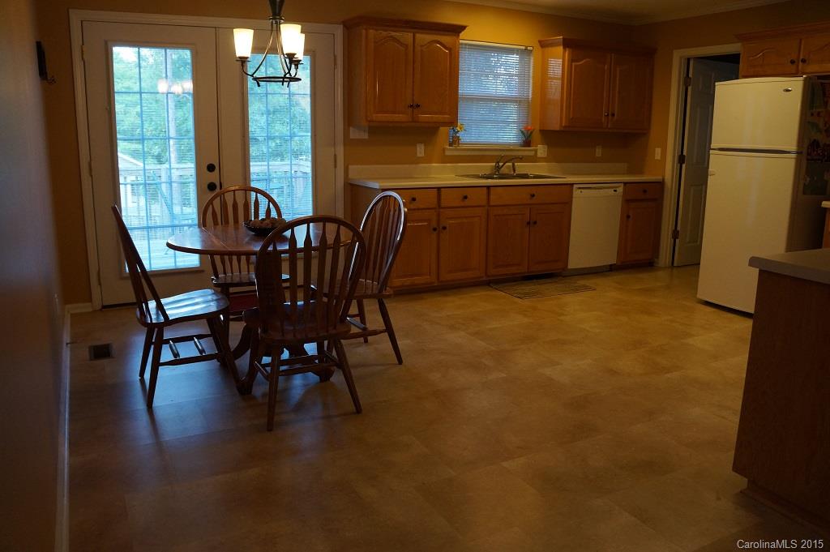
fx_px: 622
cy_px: 276
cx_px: 415
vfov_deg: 47.9
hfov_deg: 67.4
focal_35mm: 27
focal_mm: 18
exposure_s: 1/160
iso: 1000
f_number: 4
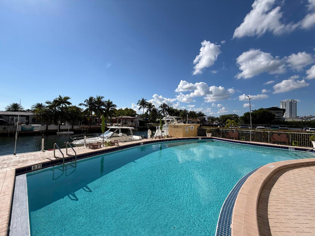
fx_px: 127
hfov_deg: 102.1
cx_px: 158
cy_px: 118
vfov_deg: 85.7
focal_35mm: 14
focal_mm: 2.22
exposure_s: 1/1795
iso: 20
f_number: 2.2
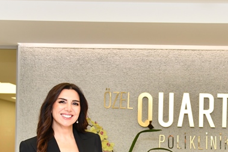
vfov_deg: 15.9
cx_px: 191
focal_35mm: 85
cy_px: 135
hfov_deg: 23.5
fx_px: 539
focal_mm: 42
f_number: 4
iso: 640
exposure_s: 1/125
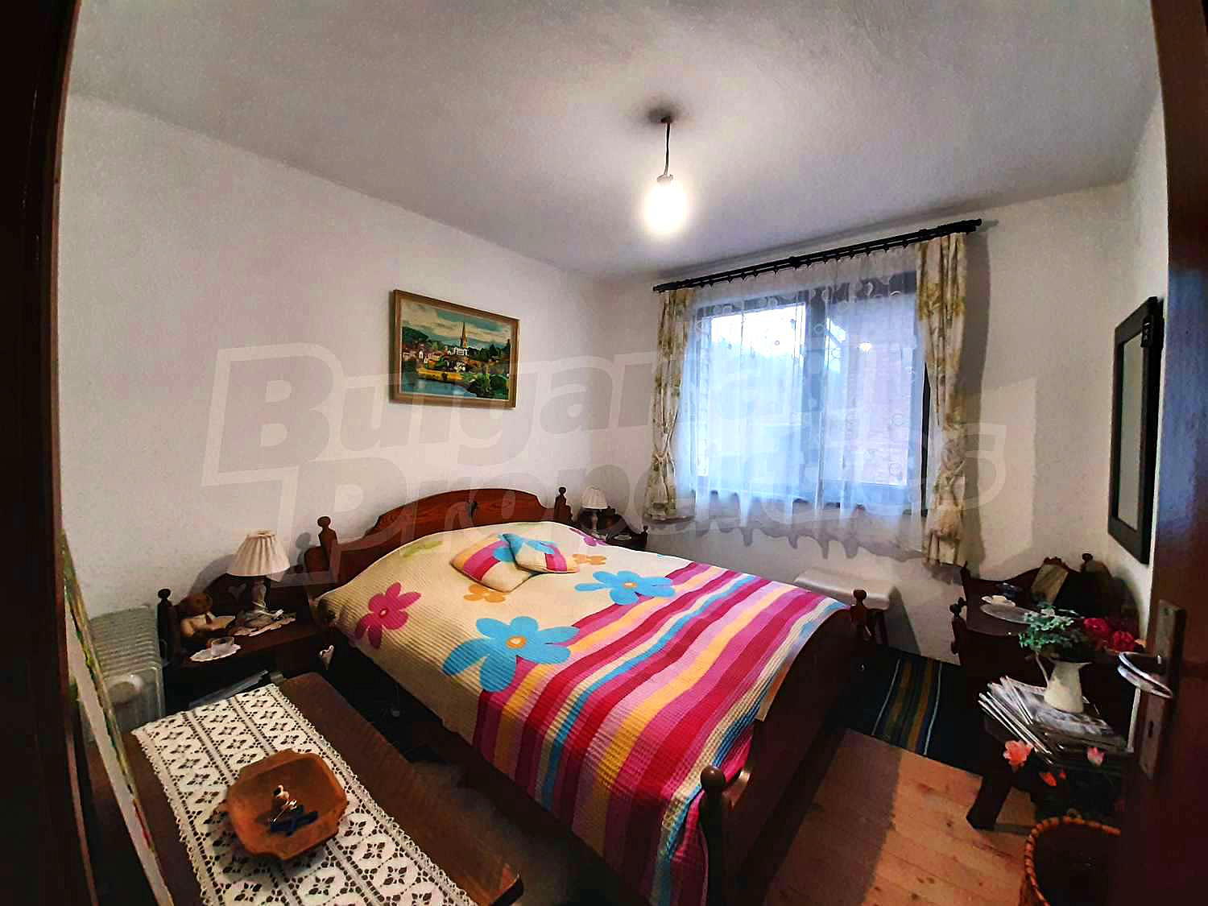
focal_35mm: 13
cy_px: 453
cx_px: 604
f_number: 2.2
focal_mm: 1.42
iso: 160
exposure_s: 1/50
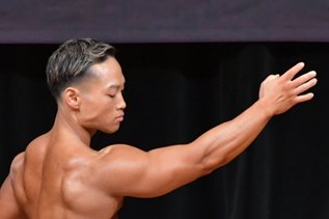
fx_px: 10056
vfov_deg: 1.2
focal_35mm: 1101
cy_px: 240
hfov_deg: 1.9
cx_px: 128
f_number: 5.6
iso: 5000
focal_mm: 300
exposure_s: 1/400
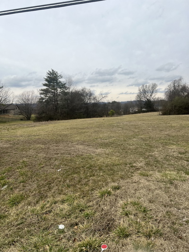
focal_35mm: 26
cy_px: 126
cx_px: 94
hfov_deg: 53.1
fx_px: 189
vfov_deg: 67.3
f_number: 1.5
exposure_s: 1/4630
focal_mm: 5.7
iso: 50
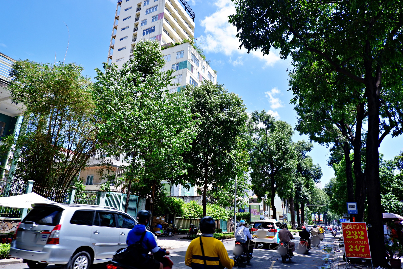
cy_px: 134
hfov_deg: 76.1
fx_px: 257
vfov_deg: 55.1
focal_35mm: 23
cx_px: 202
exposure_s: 1/280
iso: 200
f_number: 8
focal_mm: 15
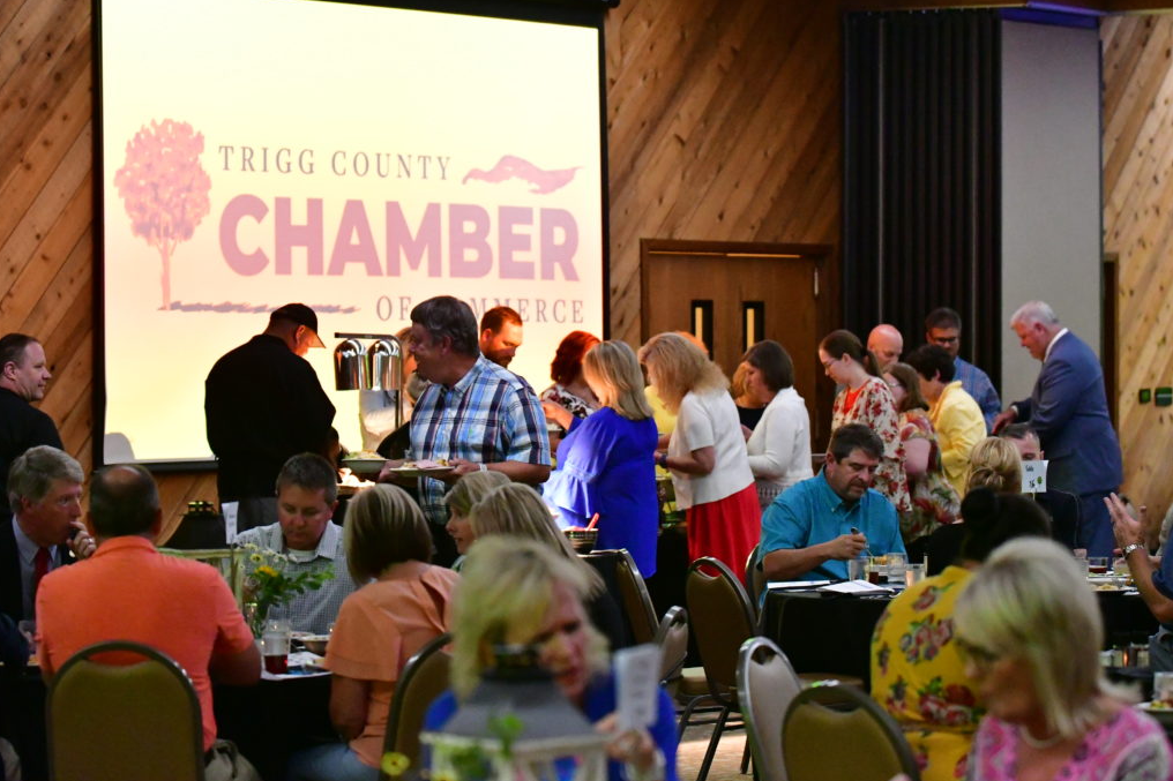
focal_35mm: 121
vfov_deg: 11.3
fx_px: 3942
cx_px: 583
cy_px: 389
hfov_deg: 16.9
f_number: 2.8
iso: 10000
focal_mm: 80
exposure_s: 1/400
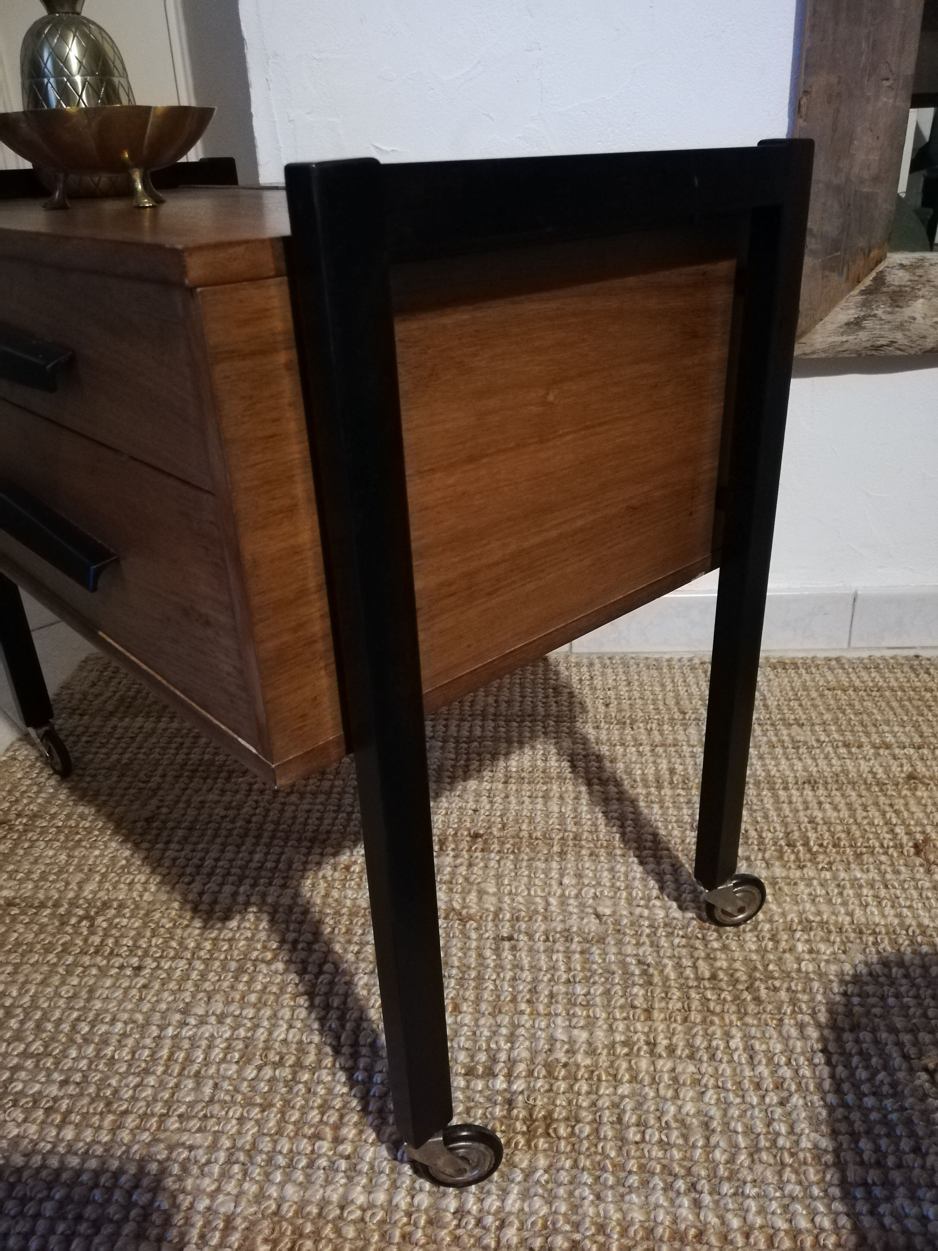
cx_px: 469
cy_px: 626
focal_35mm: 27
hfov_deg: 51.4
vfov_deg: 65.3
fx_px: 976
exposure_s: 1/17.1
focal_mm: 3.81
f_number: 2.2
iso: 1250
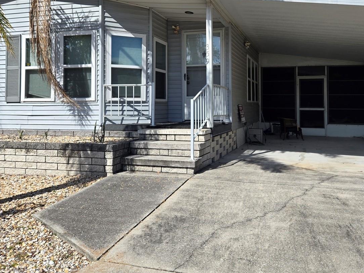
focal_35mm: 34
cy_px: 87
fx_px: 358
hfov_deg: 53.9
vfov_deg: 41.2
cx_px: 199
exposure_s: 1/2333
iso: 25
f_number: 1.8
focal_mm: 5.4
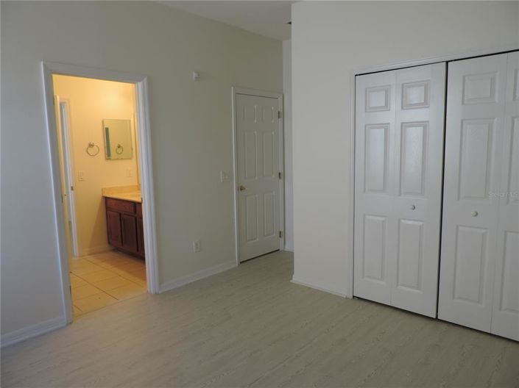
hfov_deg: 71.6
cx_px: 260
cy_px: 194
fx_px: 360
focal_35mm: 24
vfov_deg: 56.8
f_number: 3
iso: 80
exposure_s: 1/60
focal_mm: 4.3
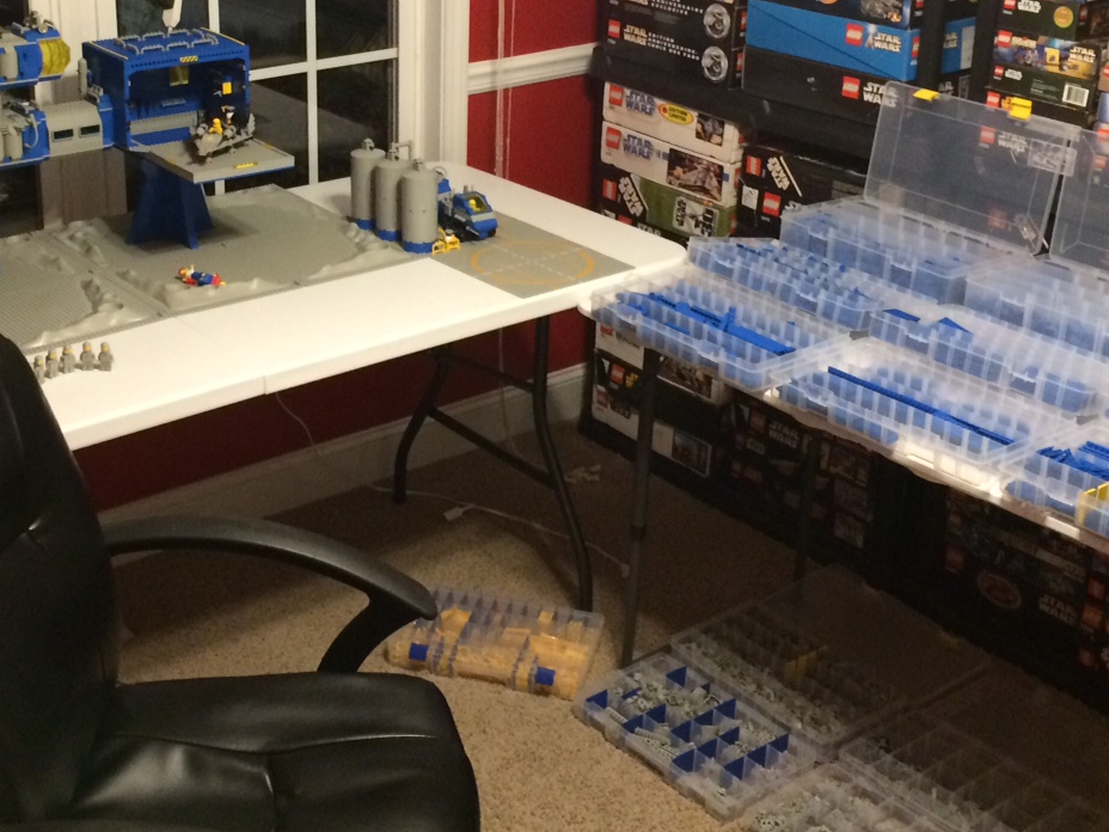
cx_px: 431
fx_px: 1634
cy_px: 207
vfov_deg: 28.1
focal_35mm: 51
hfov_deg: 37.3
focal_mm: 4.15
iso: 320
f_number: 2.2
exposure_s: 1/17
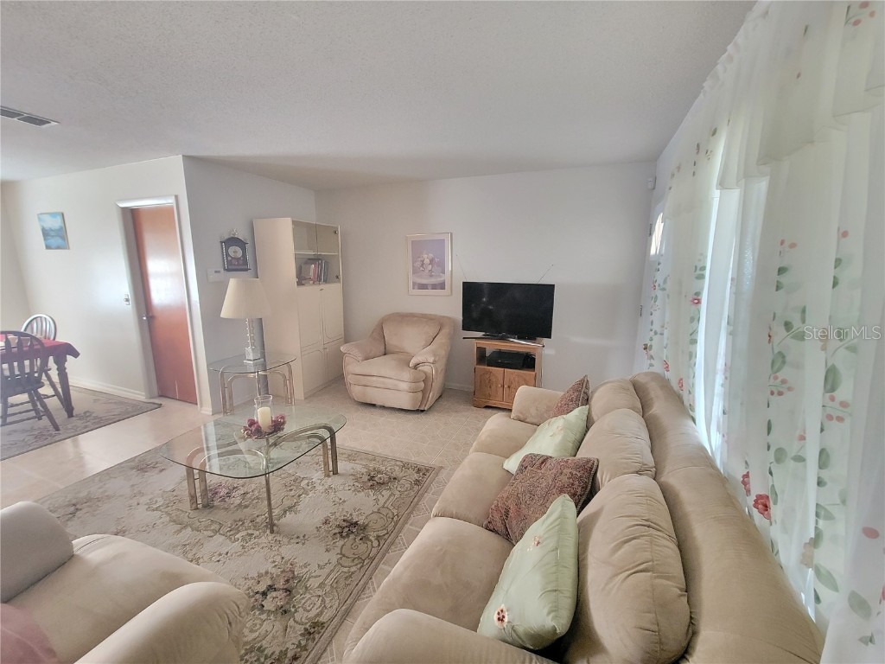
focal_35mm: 13
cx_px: 442
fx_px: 332
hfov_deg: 106.2
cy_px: 332
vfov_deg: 89.9
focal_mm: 2.2
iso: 1250
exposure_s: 1/24
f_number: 2.2
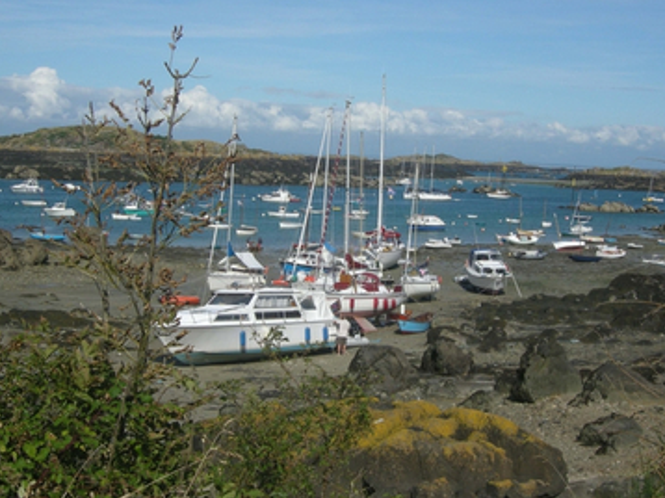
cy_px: 253
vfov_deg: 24.8
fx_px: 1133
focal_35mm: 59
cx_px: 362
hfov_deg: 32.7
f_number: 6.9
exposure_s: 1/337
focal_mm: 10.1
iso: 64
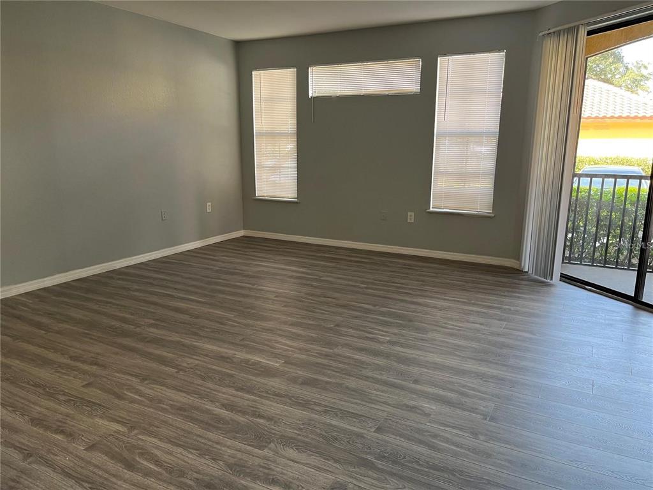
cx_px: 326
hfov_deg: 67.3
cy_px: 245
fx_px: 490
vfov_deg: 53.1
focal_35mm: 26
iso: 100
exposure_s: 1/60
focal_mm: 5.1
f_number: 1.6
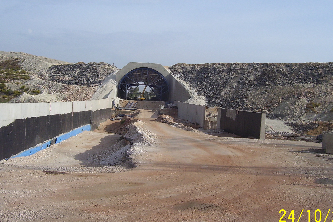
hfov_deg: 43.6
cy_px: 96
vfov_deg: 29.8
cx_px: 170
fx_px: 416
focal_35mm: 45
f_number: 4.8
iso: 80
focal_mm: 5.6
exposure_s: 1/750
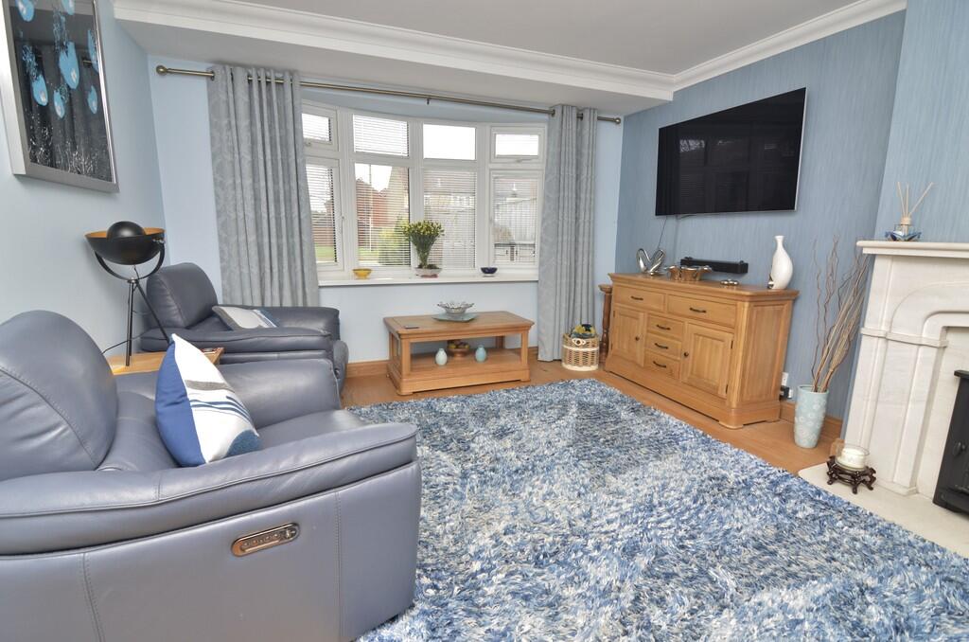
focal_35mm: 16
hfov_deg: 95.1
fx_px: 443
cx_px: 484
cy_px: 321
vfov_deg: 71.8
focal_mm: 11
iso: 400
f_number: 5.6
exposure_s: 1/60
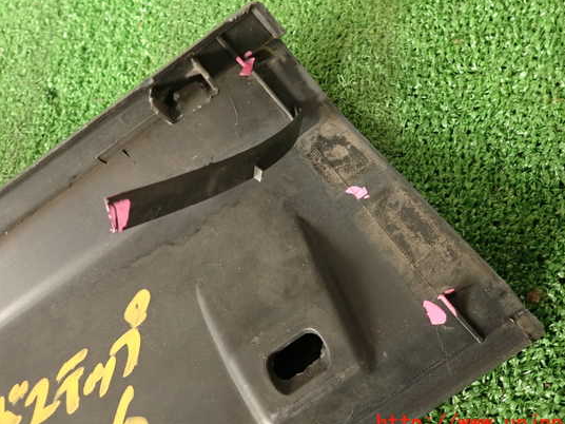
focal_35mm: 28
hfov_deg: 63.4
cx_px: 298
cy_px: 200
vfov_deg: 49.7
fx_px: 457
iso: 200
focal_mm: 4.5
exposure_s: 1/30
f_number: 2
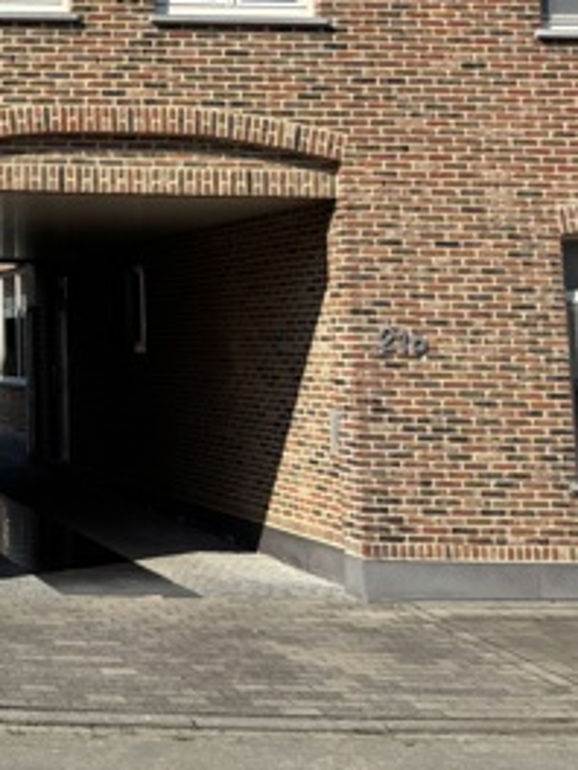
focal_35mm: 63
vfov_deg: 29.9
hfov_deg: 19.6
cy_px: 137
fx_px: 1403
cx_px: -339
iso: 50
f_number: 1.6
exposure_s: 1/4255
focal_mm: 5.96
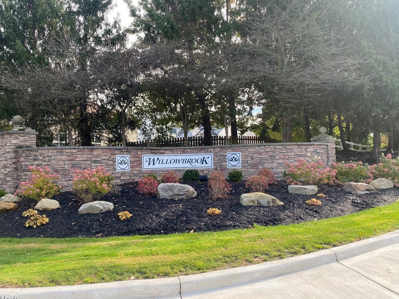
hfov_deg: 63.4
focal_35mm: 28
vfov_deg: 49.7
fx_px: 323
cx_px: 190
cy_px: 148
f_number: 1.8
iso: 32
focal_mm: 4.25
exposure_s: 1/307
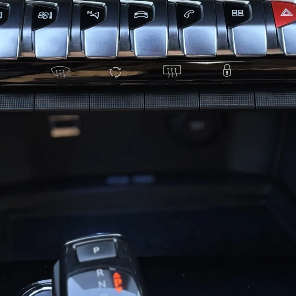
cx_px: 143
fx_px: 1006
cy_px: 112
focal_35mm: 104
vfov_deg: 16.7
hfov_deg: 16.7
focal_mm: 5.96
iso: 100
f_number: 1.6
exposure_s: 1/60
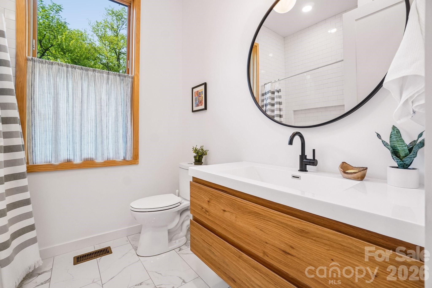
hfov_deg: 100.4
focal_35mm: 15
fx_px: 180
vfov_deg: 77.3
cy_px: 144
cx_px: 216
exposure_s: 1/30
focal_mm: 10
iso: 250
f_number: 8
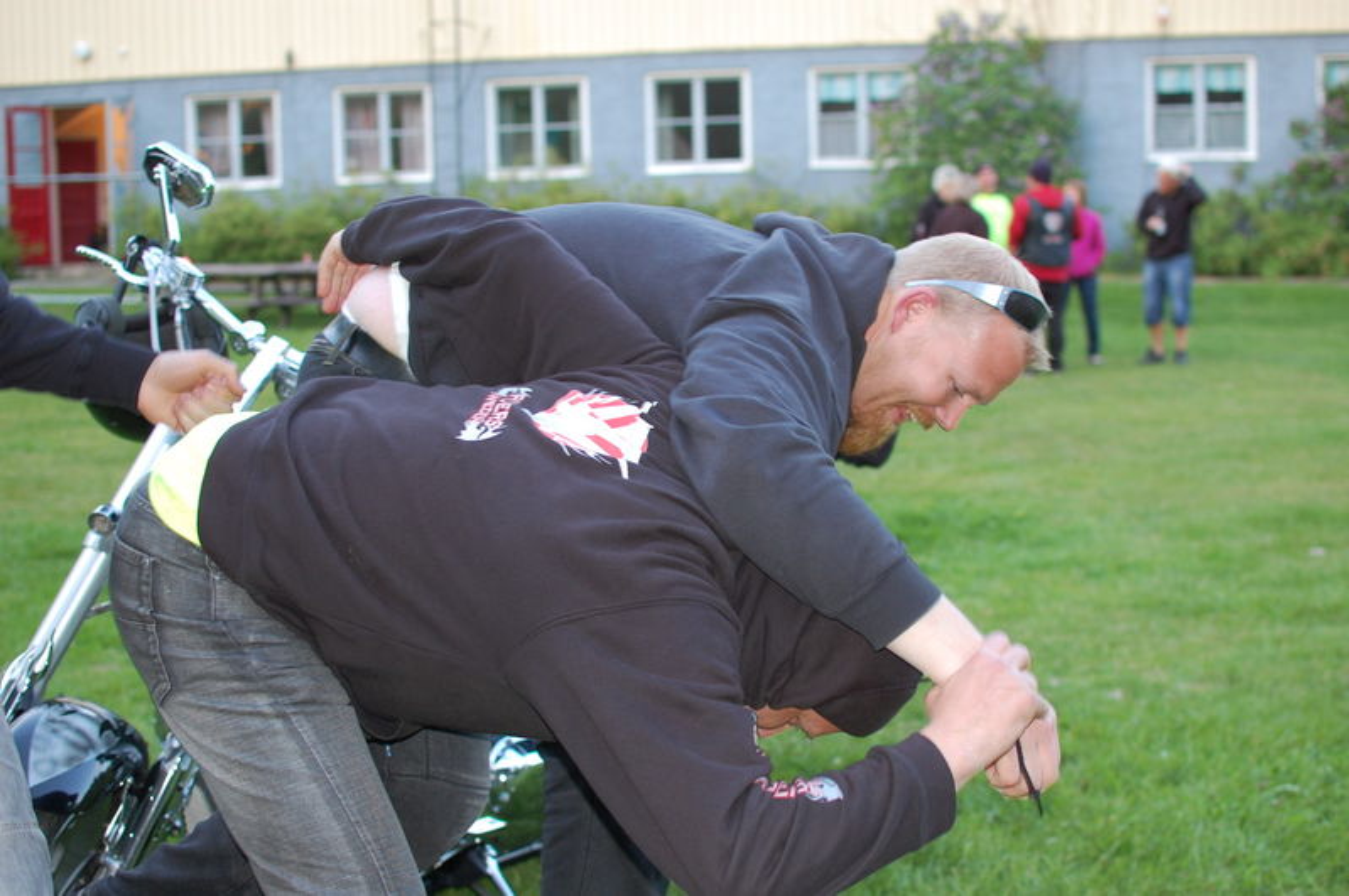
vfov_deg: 25.7
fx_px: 1965
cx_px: 674
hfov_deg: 37.9
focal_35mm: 52
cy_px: 448
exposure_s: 1/60
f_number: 2.8
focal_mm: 35
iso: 400
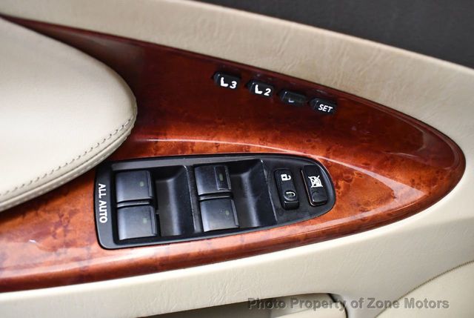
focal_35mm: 36
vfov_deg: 37.0
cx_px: 237
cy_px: 159
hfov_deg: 53.1
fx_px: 475
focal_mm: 18
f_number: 3.5
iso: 3200
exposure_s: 1/60
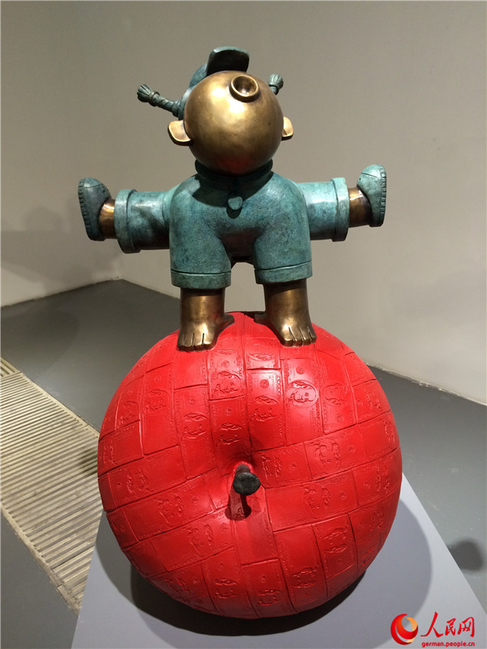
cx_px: 244
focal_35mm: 29
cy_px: 324
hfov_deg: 48.2
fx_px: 544
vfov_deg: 61.7
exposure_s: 1/33
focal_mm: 4.15
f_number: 2.2
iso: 80
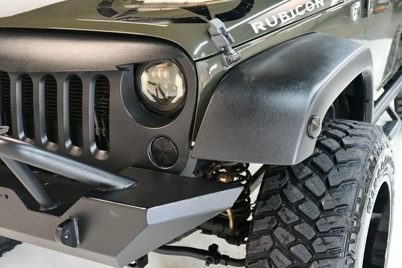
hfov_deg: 41.1
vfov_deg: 28.0
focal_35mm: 48
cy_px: 134
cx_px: 201
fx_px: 536
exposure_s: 1/80
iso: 3200
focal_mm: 32
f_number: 4
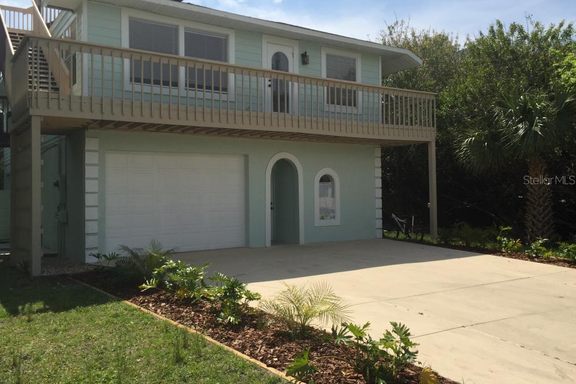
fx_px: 496
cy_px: 180
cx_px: 282
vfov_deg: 42.3
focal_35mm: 31
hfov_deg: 60.3
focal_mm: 4.15
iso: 32
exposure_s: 1/3300
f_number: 2.2
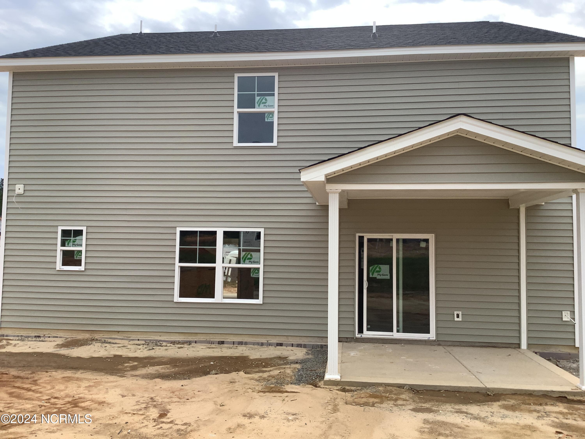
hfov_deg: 58.4
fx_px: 524
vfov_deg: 45.4
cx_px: 292
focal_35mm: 31
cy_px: 220
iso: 25
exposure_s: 1/1101
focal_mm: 3.3
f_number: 2.4
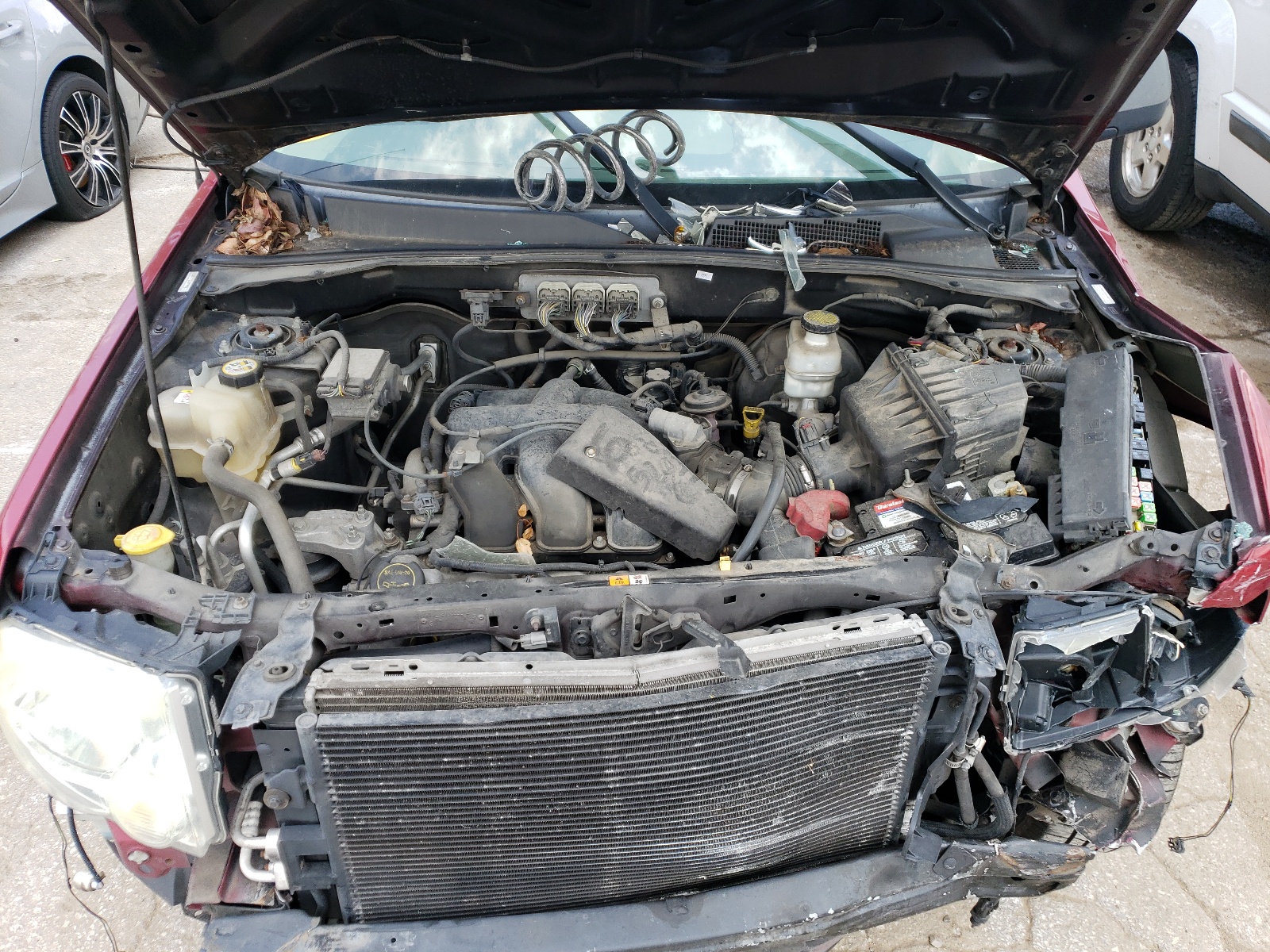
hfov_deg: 67.3
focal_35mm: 26
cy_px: 476
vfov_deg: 53.1
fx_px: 954
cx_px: 635
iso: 50
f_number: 1.5
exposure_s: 1/500
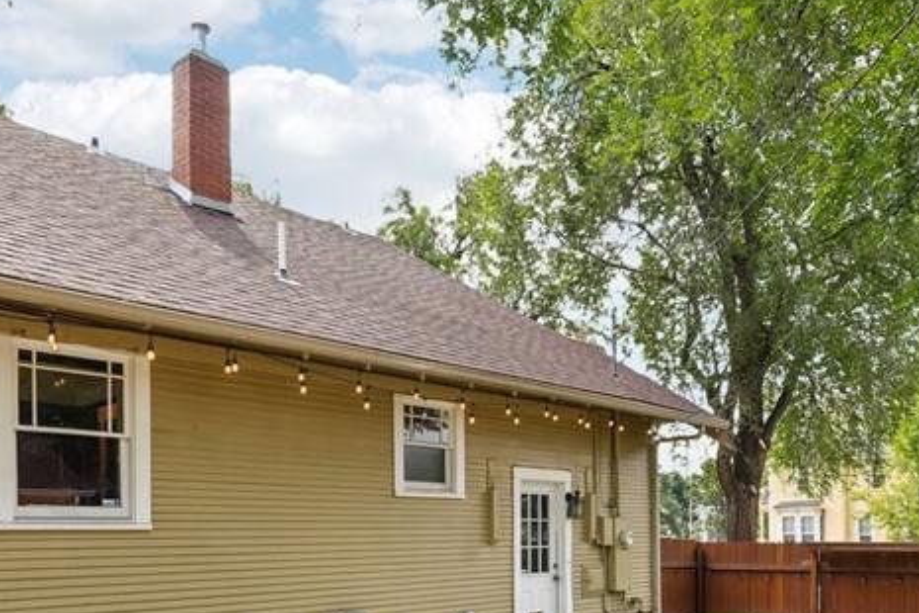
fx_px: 842
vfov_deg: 37.9
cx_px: 506
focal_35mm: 33
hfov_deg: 57.1
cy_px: 524
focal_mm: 10
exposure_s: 1/125
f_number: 8
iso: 800
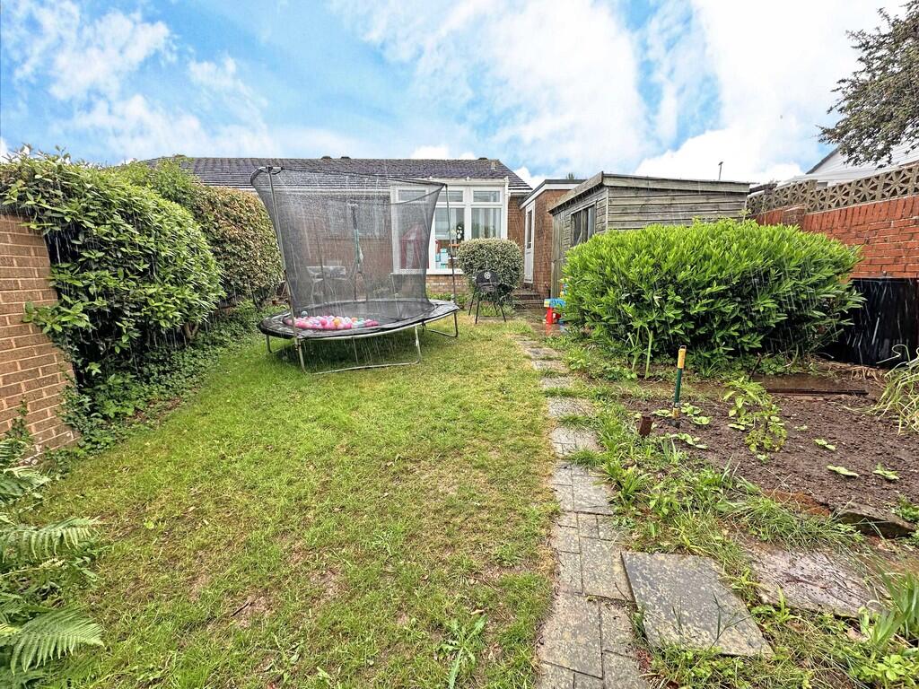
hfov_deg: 102.1
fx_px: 372
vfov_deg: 85.7
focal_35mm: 14
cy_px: 344
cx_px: 460
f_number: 2.2
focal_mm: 2.22
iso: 40
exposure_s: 1/155
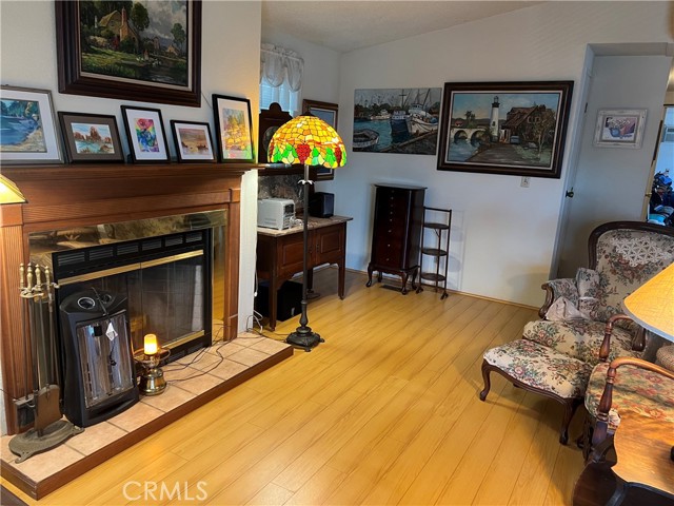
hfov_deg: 67.3
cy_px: 253
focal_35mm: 26
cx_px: 337
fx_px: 506
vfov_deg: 53.1
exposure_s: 1/60
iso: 200
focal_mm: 5.7
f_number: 1.5
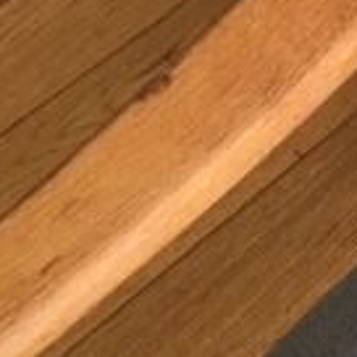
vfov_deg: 14.4
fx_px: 1412
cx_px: 538
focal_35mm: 121
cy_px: 171
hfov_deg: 13.6
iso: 200
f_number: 2.2
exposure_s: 1/33
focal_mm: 4.15
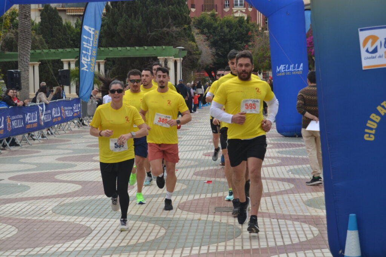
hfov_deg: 24.6
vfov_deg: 16.5
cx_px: 193
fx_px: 884
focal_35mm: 82
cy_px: 128
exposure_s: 1/500
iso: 450
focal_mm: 55
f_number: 5.6
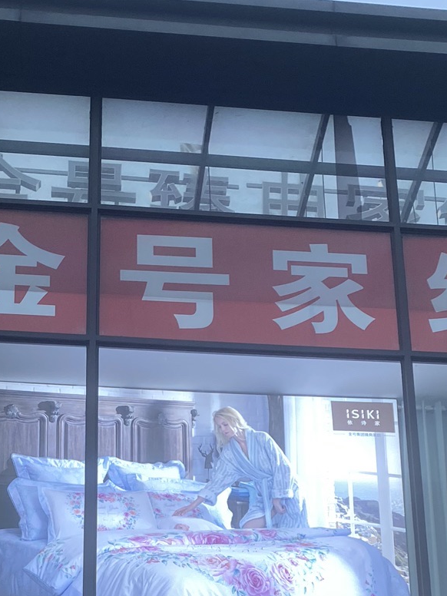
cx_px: 186
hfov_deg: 21.9
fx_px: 1154
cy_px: 669
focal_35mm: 67
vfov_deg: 26.5
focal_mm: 4.25
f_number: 1.8
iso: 64
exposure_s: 1/100
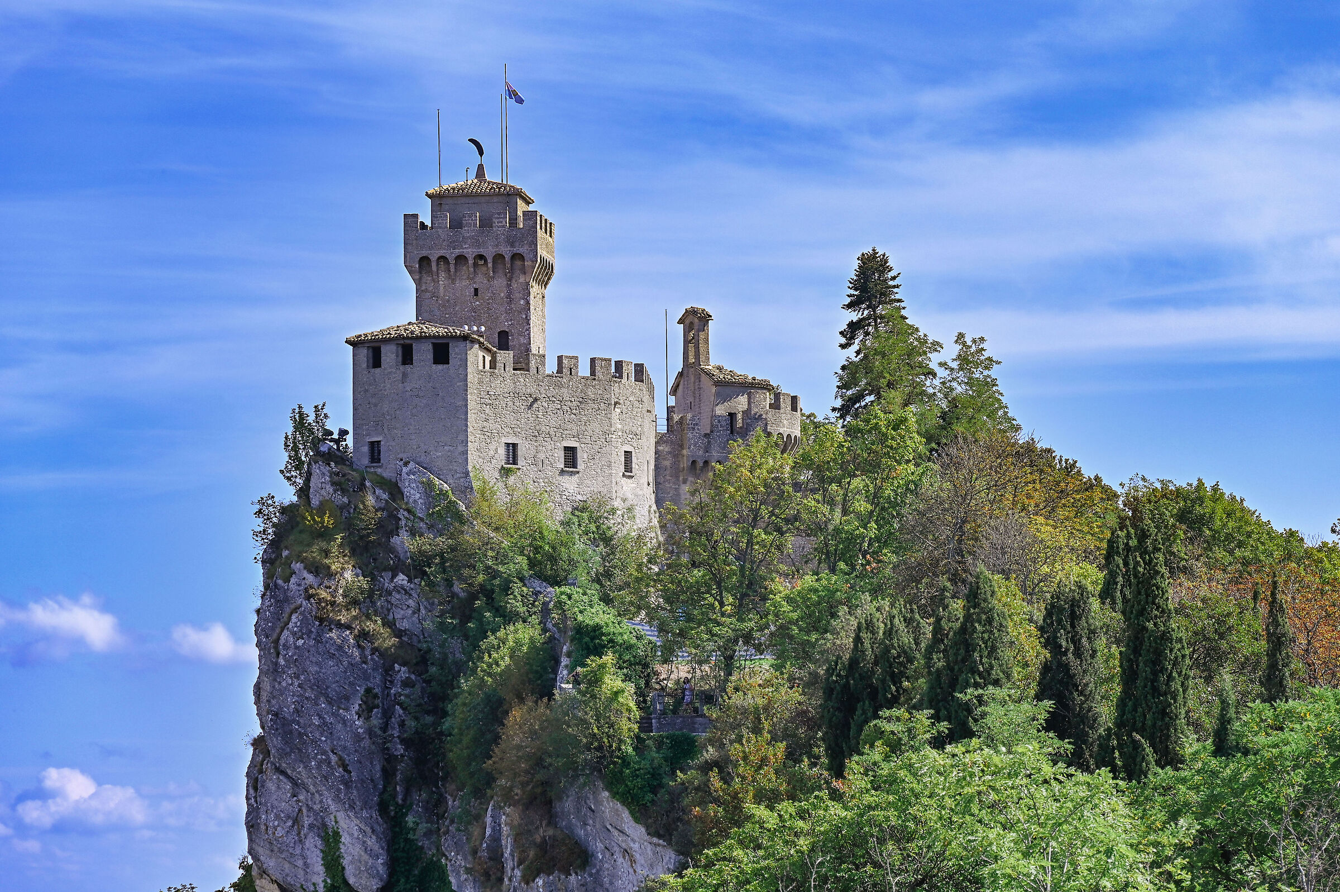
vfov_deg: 10.5
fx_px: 4836
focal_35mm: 130
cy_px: 446
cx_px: 670
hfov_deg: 15.8
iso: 250
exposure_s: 1/800
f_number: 7.1
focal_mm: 130
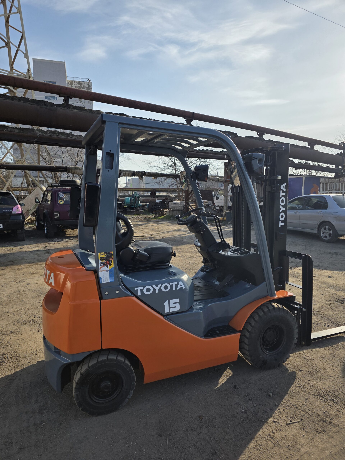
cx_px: 172
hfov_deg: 58.9
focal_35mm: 23
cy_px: 230
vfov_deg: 73.9
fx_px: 306
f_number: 1.7
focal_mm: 6.3
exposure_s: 1/6355
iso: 80
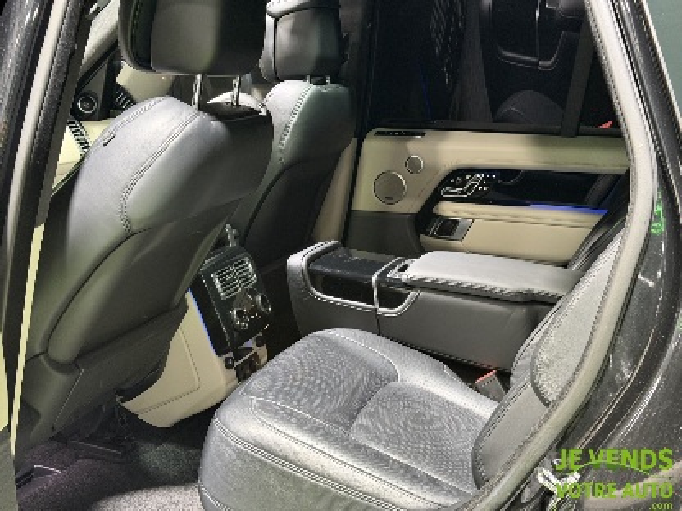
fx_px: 946
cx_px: 341
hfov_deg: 39.7
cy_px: 256
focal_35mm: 48
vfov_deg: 30.3
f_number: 1.78
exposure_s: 1/33
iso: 400
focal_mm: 6.76
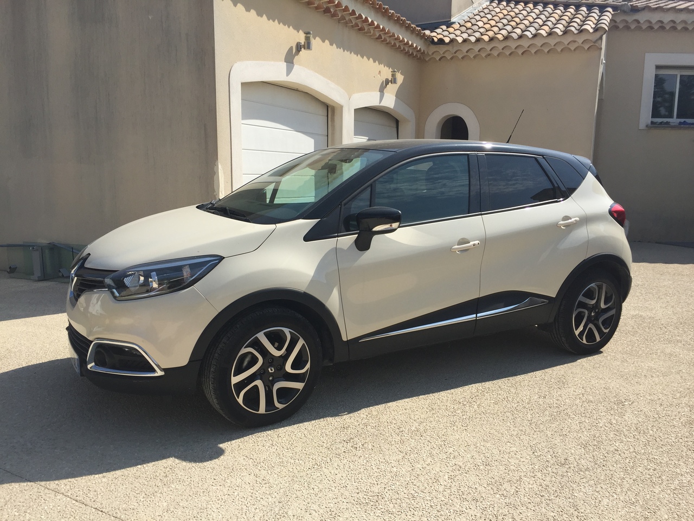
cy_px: 260
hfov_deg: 61.7
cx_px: 347
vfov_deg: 48.2
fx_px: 581
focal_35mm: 29
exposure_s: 1/2475
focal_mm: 4.15
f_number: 2.2
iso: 32
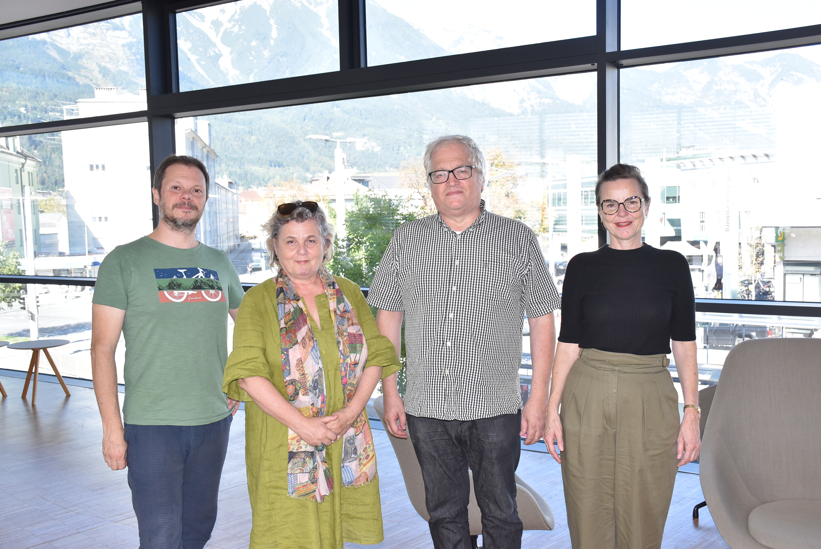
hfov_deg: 53.1
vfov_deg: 36.9
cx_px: 410
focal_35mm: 36
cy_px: 274
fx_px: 822
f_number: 5.6
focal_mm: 24
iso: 400
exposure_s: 1/125
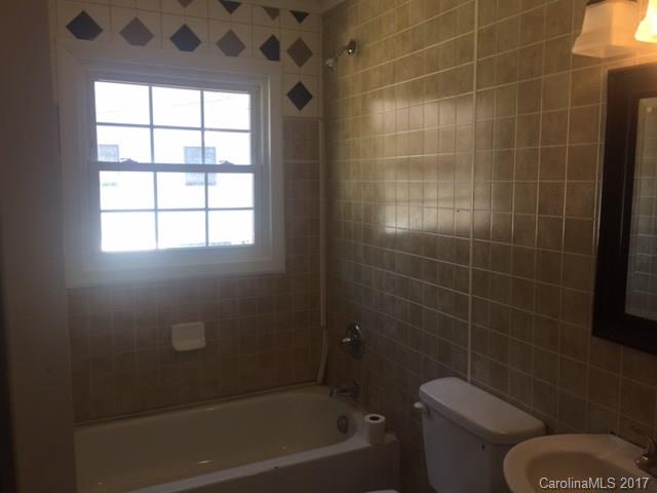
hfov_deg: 61.7
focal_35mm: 29
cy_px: 246
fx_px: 550
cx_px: 328
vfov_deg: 48.2
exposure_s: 1/40
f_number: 2.2
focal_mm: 4.15
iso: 32
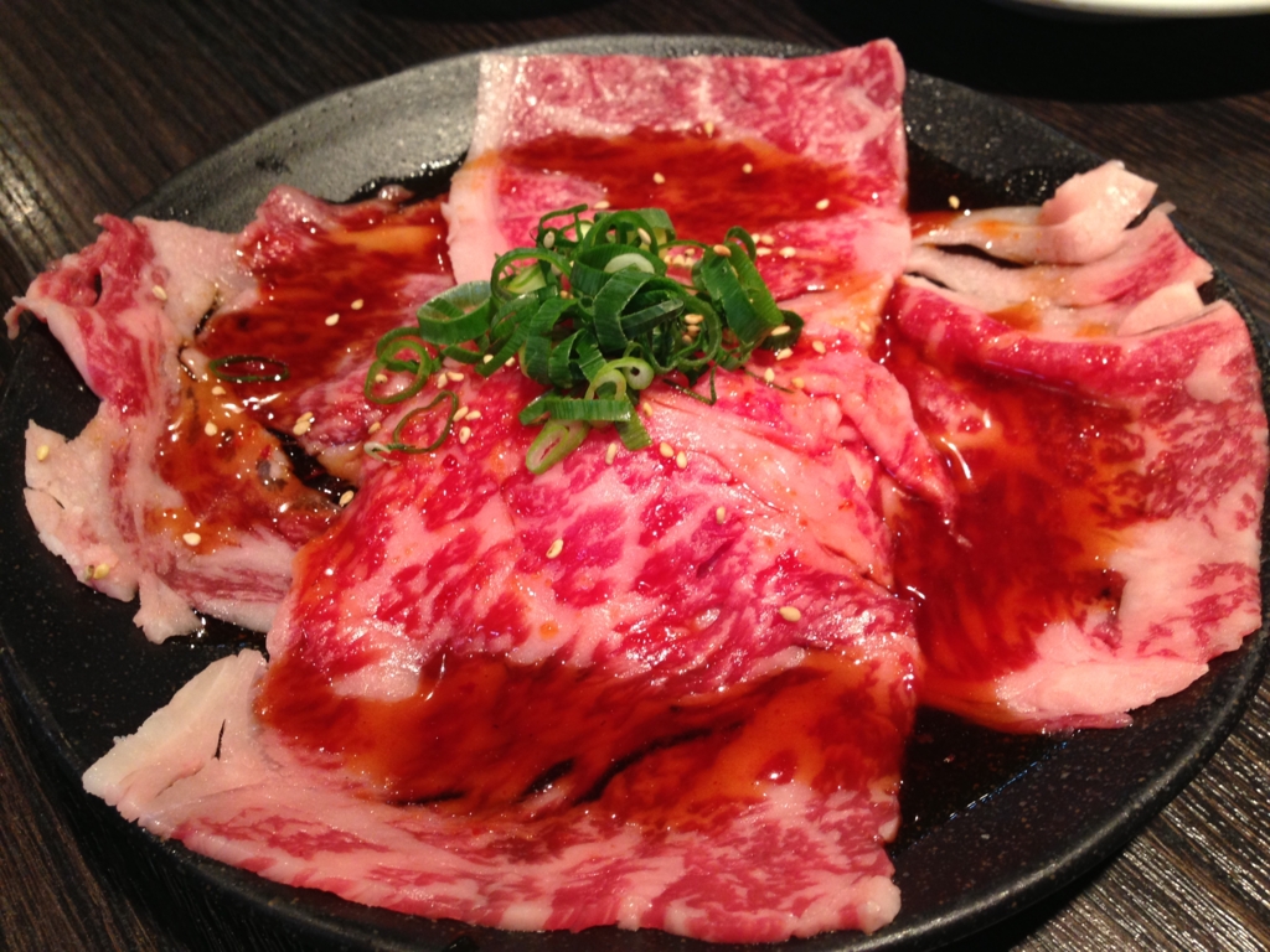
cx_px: 635
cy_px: 476
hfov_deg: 55.4
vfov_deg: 42.9
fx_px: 1211
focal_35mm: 33
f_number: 2.4
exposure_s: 1/20
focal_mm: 4.13
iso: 100
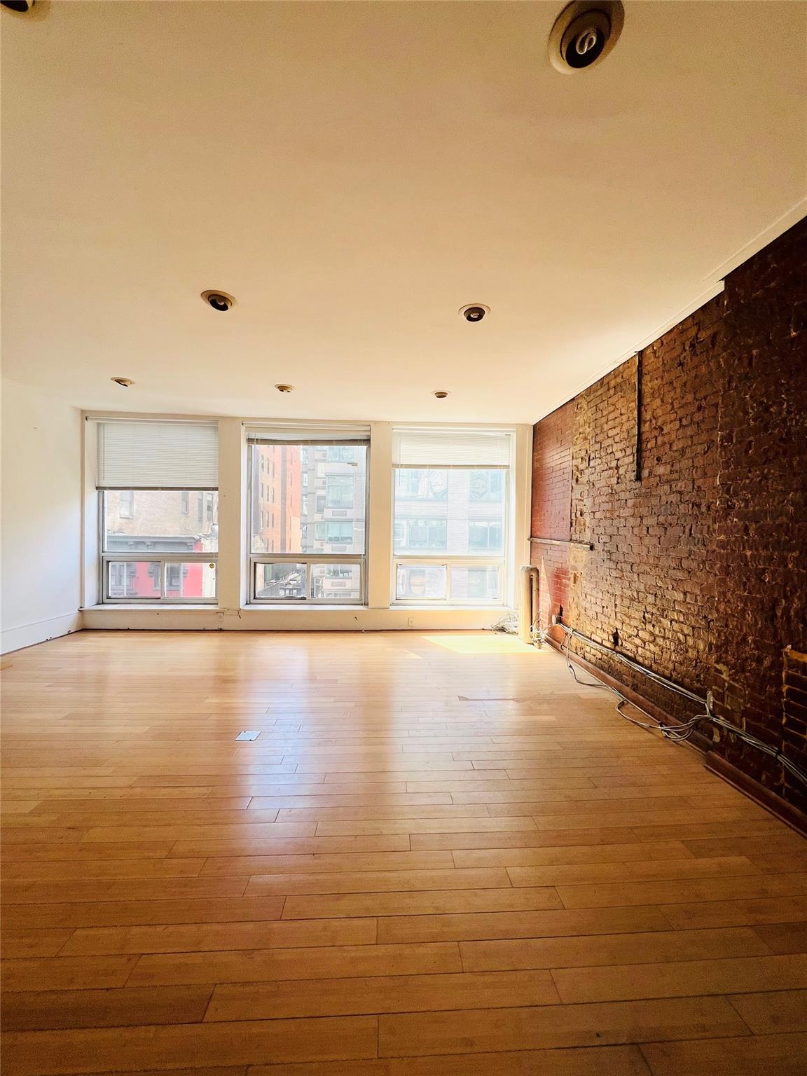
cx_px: 404
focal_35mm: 13
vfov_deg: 106.2
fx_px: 404
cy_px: 538
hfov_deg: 89.9
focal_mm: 1.57
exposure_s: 1/179
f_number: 1.8
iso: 32
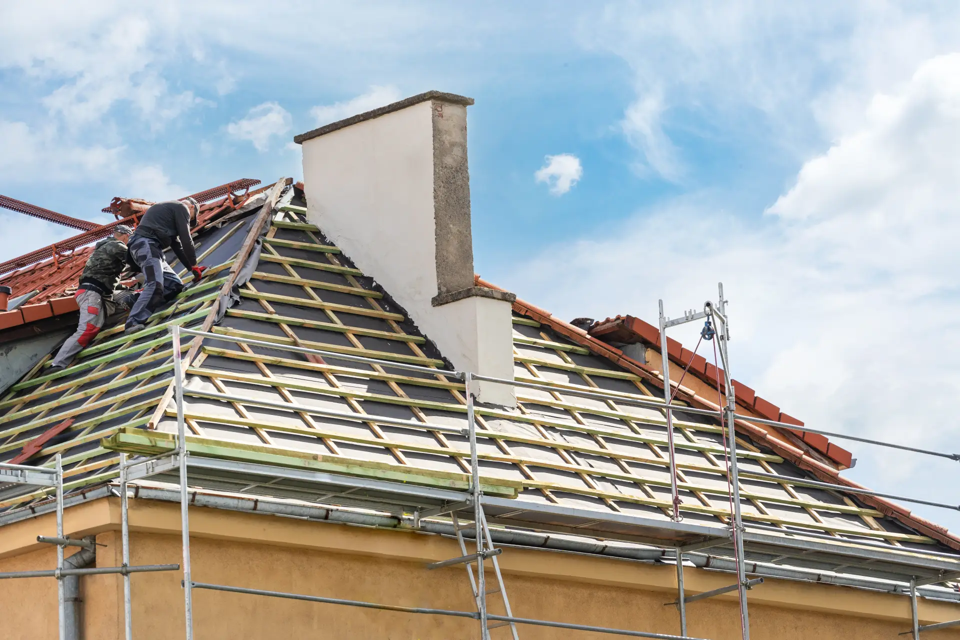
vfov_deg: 9.5
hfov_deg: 14.2
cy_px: 320
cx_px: 480
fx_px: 3866
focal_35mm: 145
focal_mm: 145
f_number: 4
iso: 320
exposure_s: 1/2000
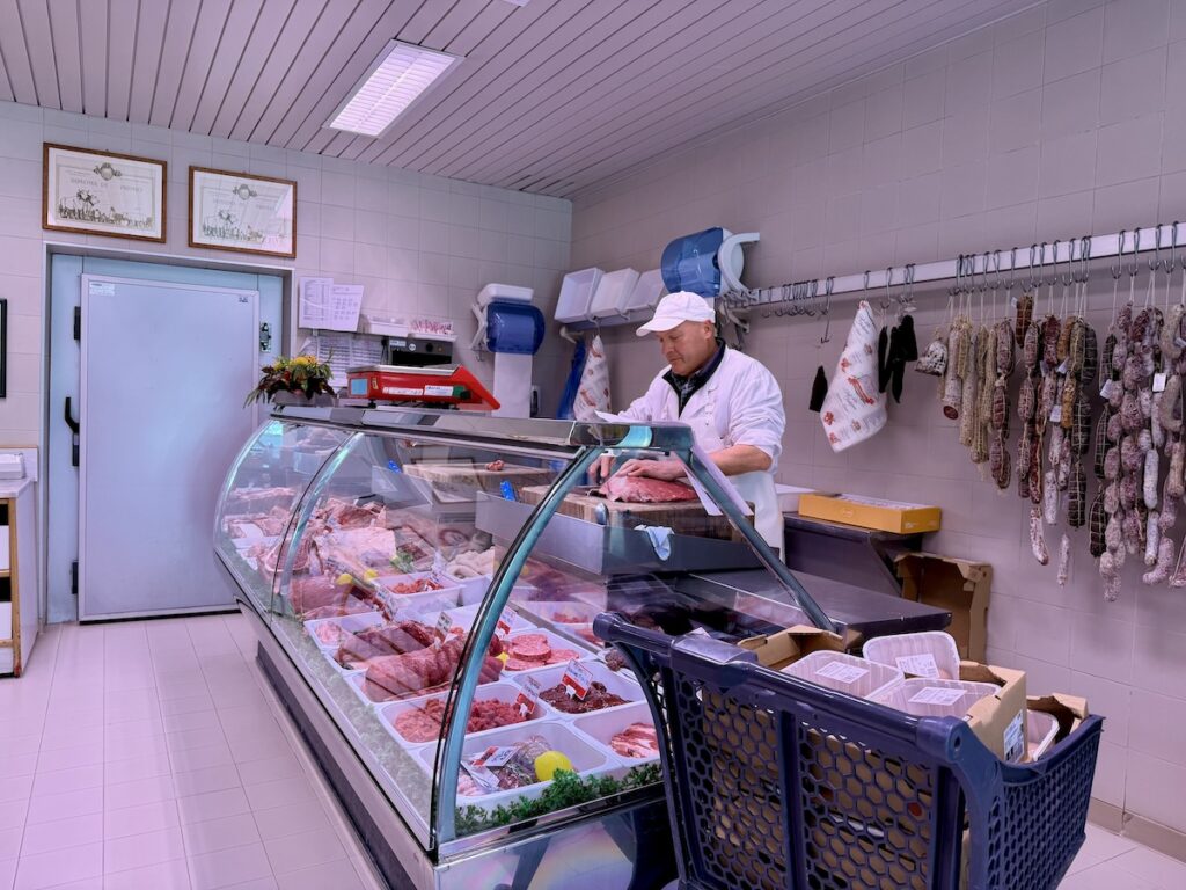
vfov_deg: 56.8
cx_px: 593
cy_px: 445
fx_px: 822
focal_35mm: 24
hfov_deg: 71.6
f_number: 1.78
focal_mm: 6.76
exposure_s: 1/100
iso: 100
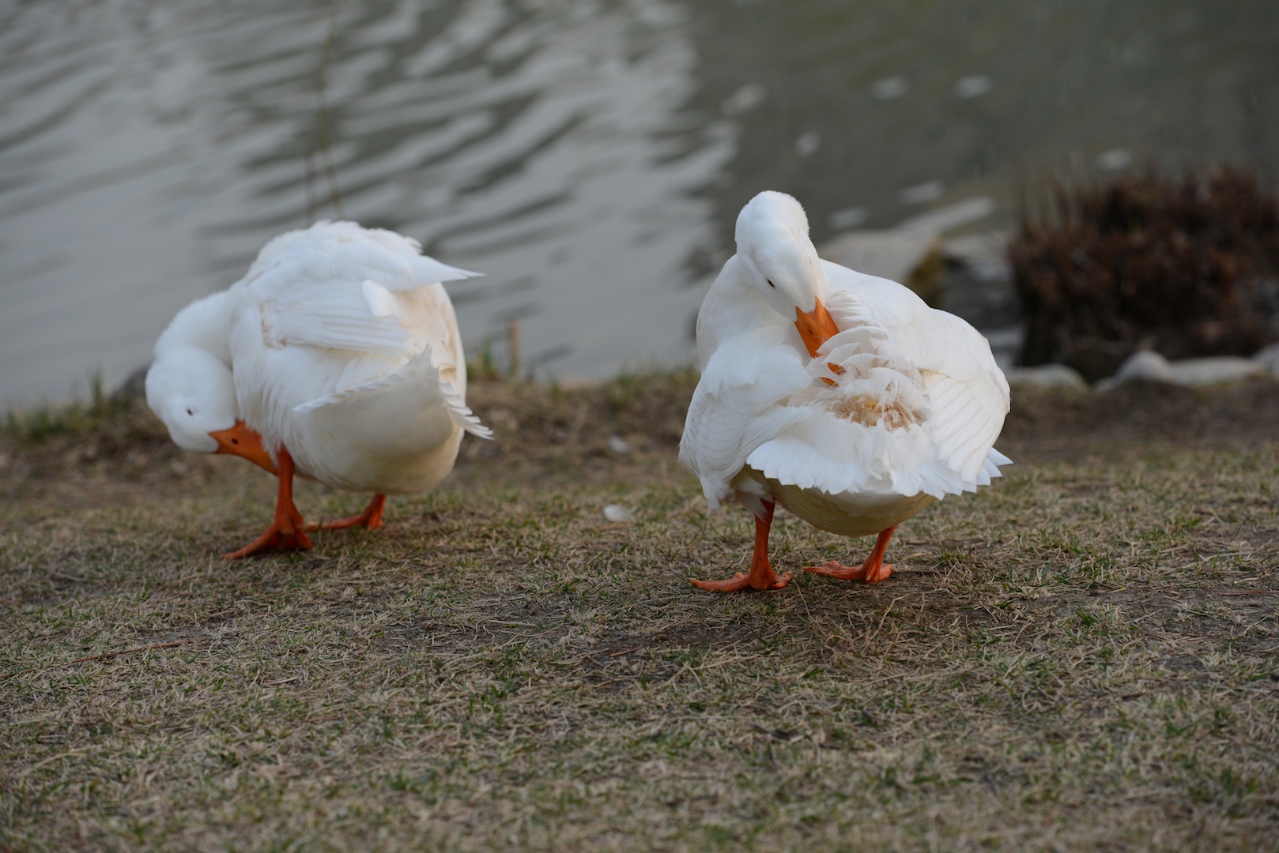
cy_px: 426
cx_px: 640
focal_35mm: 130
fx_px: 4620
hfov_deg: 15.8
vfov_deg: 10.6
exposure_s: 1/800
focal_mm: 130
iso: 640
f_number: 4.5
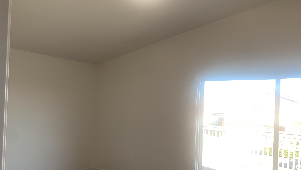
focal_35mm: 29
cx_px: 151
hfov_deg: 66.1
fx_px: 231
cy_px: 106
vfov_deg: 39.9
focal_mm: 4.25
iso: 25
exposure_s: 1/120
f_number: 1.8
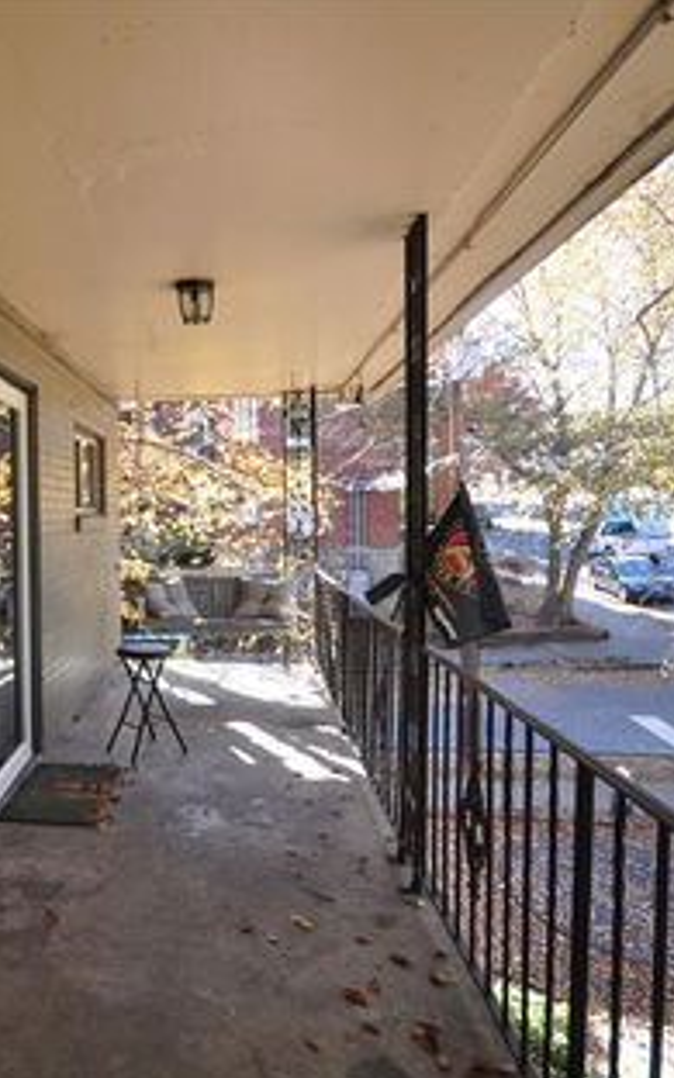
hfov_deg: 44.6
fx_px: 758
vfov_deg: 70.9
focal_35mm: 26
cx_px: 97
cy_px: 542
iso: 200
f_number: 5.6
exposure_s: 1/50
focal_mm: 11
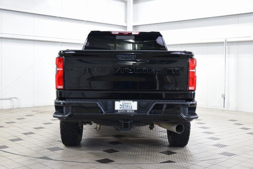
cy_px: 84
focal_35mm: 48
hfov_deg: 41.1
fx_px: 337
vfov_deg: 28.1
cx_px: 126
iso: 1000
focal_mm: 32
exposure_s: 1/15
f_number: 6.3
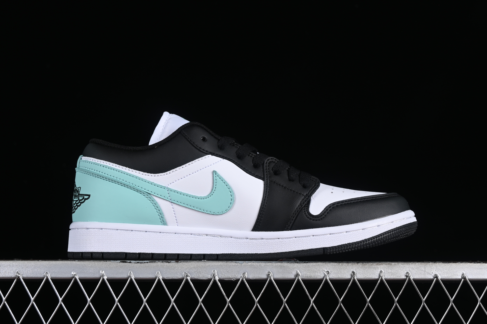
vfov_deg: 18.2
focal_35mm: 75
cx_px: 244
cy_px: 162
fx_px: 1015
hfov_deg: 27.0
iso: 160
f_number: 8
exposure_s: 1/60
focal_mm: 50
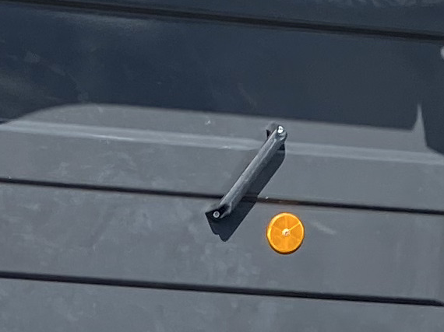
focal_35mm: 184
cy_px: 749
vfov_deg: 7.6
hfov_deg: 10.7
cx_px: 56
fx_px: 2359
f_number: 1.8
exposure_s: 1/2817
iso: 32
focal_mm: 4.25
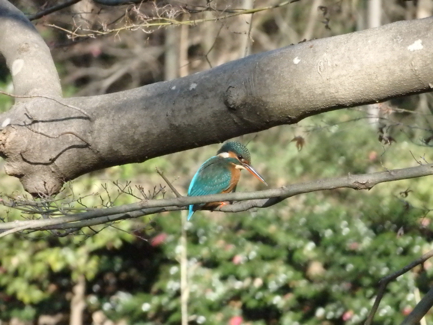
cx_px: 216
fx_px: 7505
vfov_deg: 2.5
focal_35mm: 600
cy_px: 162
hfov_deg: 3.3
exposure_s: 1/2000
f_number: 6.9
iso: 3200
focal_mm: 108
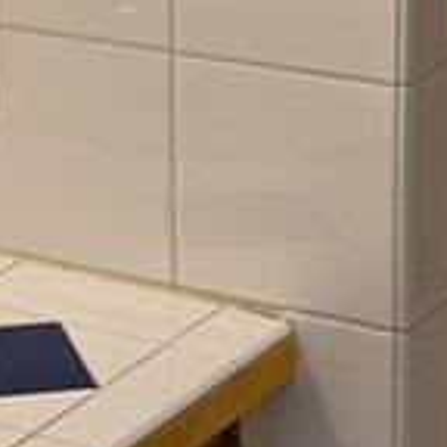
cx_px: 43
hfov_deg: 9.8
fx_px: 2586
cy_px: -37
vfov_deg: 9.8
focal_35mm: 177
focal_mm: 6.76
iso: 64
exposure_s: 1/120
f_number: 1.78
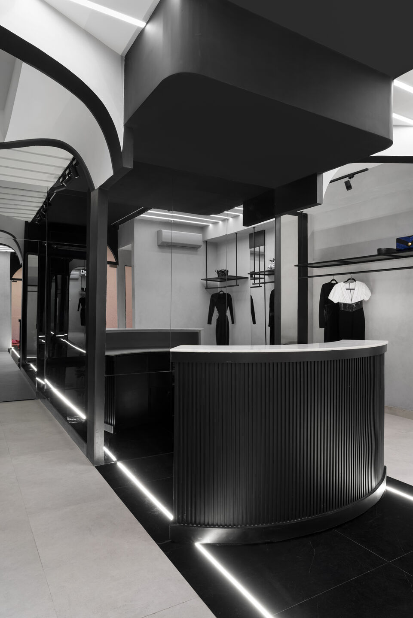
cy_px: 309
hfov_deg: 53.2
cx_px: 206
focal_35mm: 24
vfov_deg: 73.7
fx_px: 413
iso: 320
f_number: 9
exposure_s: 1.6
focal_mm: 24
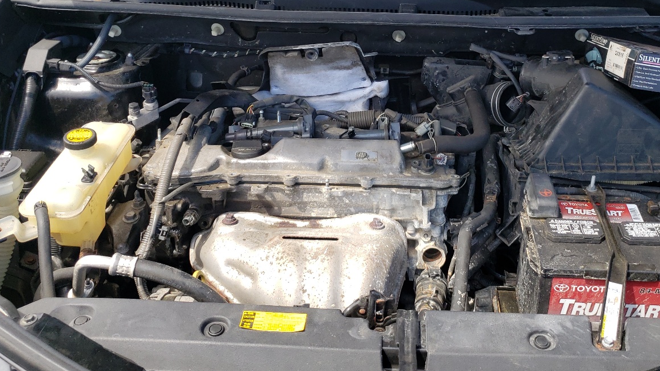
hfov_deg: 51.3
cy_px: 84
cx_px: 391
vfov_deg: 29.9
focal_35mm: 39
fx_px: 683
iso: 50
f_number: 1.5
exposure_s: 1/1000
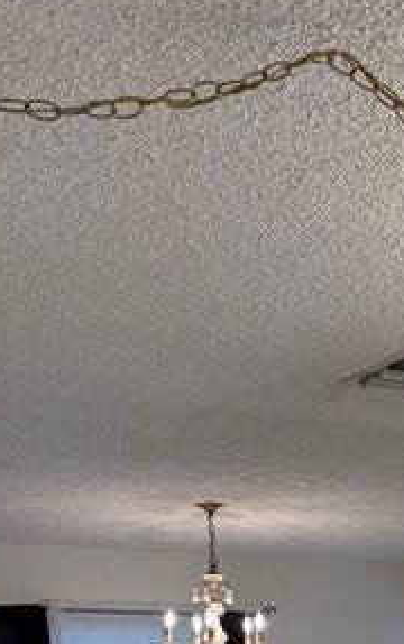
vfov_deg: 26.4
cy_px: 797
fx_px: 1195
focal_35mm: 68
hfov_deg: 18.5
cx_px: 438
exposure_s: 1/223
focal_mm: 6.76
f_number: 1.78
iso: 200
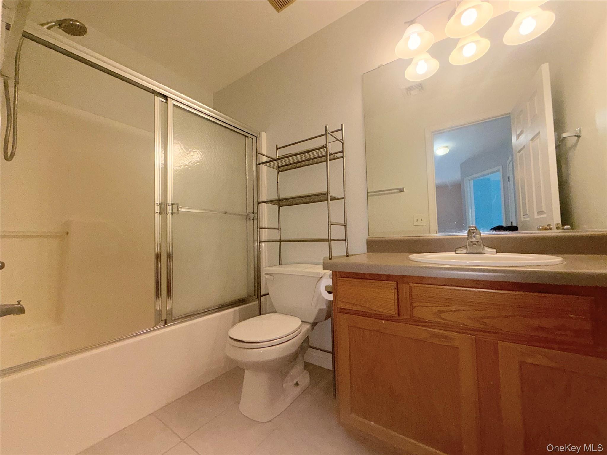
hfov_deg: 102.1
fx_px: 245
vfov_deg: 85.7
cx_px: 304
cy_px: 228
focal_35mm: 14
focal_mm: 2.22
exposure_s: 1/120
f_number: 2.2
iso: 80
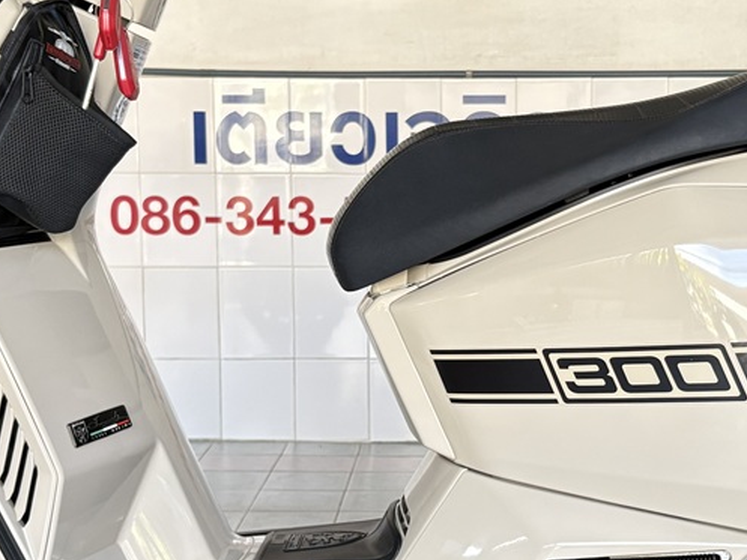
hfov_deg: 28.9
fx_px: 1446
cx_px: 458
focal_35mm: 67
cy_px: 326
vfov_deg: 21.9
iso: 125
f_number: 1.6
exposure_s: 1/119
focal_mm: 5.96
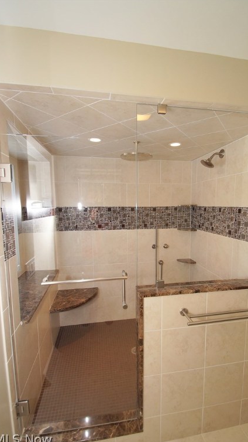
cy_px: 224
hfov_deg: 66.8
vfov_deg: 99.4
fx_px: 187
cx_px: 141
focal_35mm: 16
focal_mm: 10
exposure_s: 1/160
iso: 640
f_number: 4
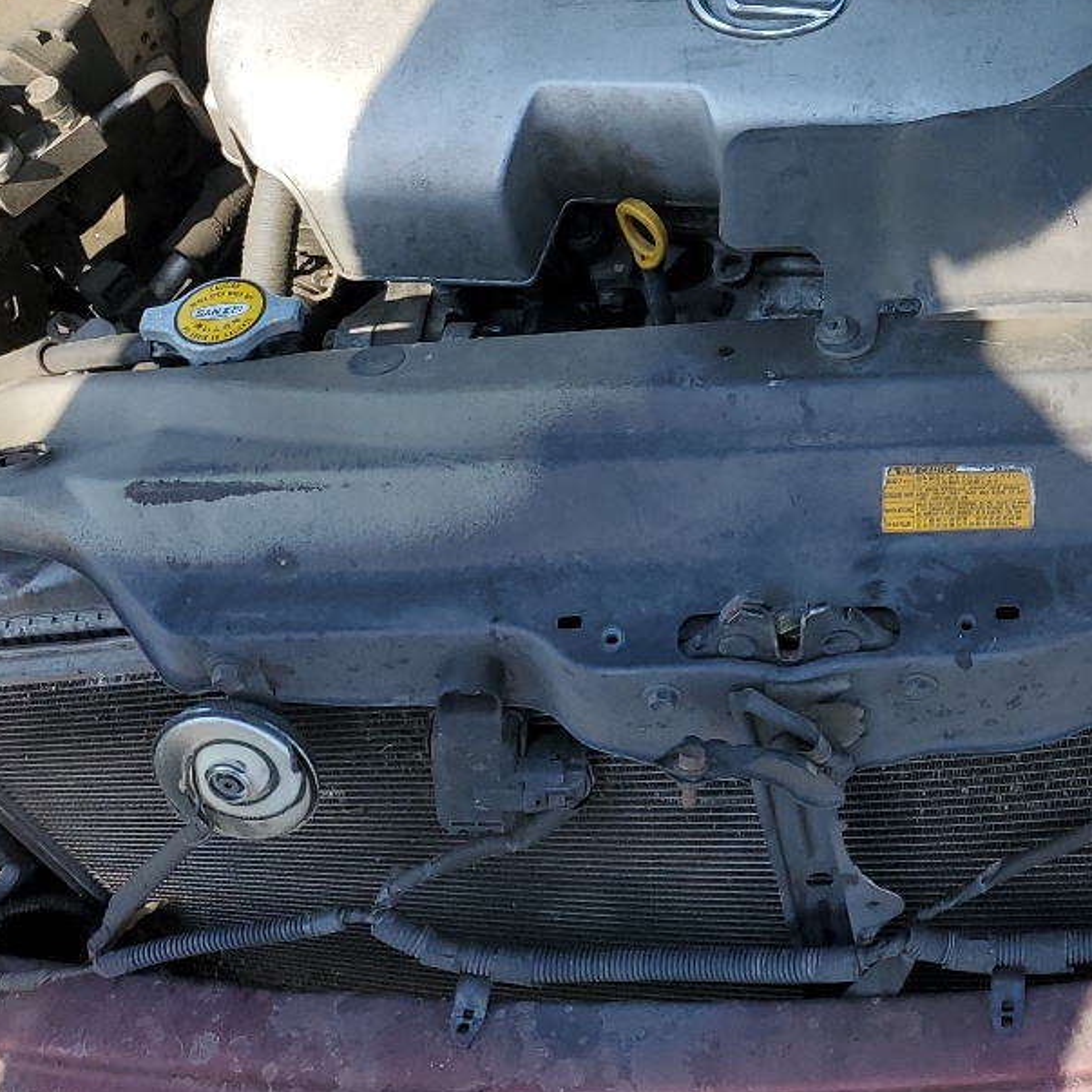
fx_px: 2177
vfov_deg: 27.2
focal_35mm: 61
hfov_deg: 26.5
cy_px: 116
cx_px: 1123
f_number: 1.5
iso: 50
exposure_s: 1/1250
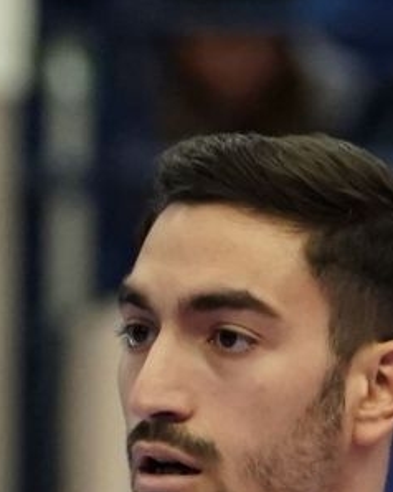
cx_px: -461
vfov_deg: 1.6
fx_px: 17829
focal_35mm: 1225
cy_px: 736
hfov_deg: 1.3
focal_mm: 144
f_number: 2.8
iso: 2500
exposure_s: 1/1000
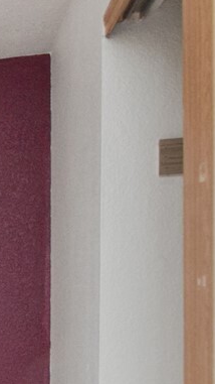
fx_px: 710
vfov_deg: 28.6
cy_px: 368
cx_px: -496
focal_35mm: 70
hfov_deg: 10.1
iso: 800
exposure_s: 1/100
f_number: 5
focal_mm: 10
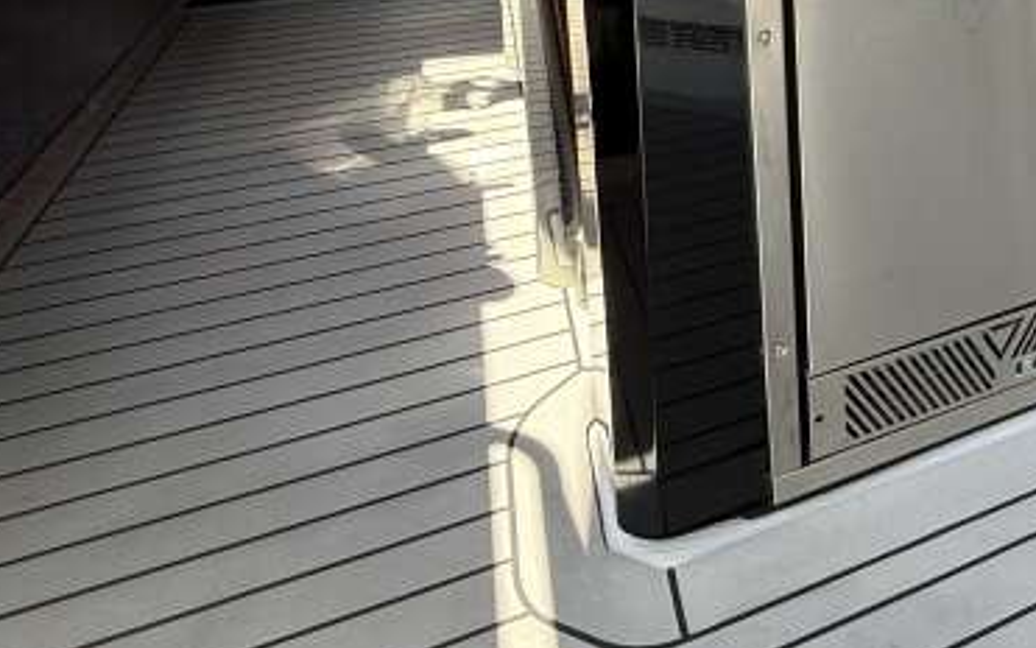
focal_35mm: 32
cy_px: 8
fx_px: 904
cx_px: 961
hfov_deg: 51.5
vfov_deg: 35.8
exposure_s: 1/166
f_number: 2.2
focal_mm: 2.22
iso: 64
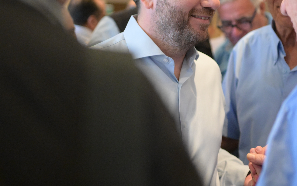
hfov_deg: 34.7
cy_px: 44
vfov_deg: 22.1
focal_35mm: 58
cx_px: 200
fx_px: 469
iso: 6400
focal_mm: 35
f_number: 2.2
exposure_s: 1/640
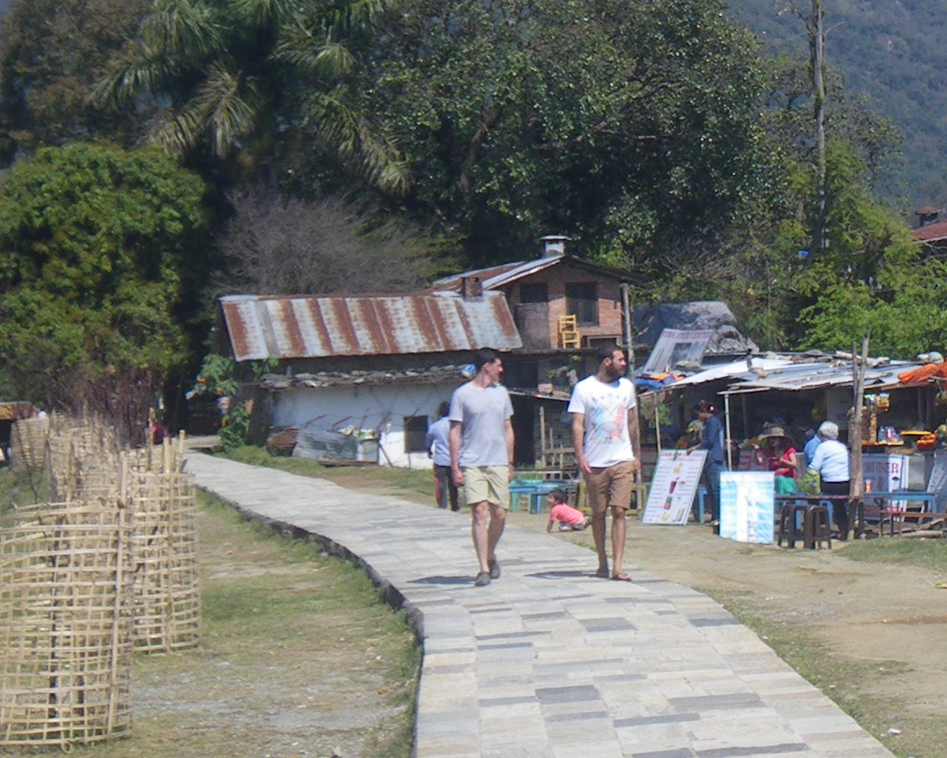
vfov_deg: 14.5
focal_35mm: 104
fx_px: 2915
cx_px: 871
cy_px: -15
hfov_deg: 18.1
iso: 50
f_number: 4.6
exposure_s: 1/320
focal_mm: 6.1
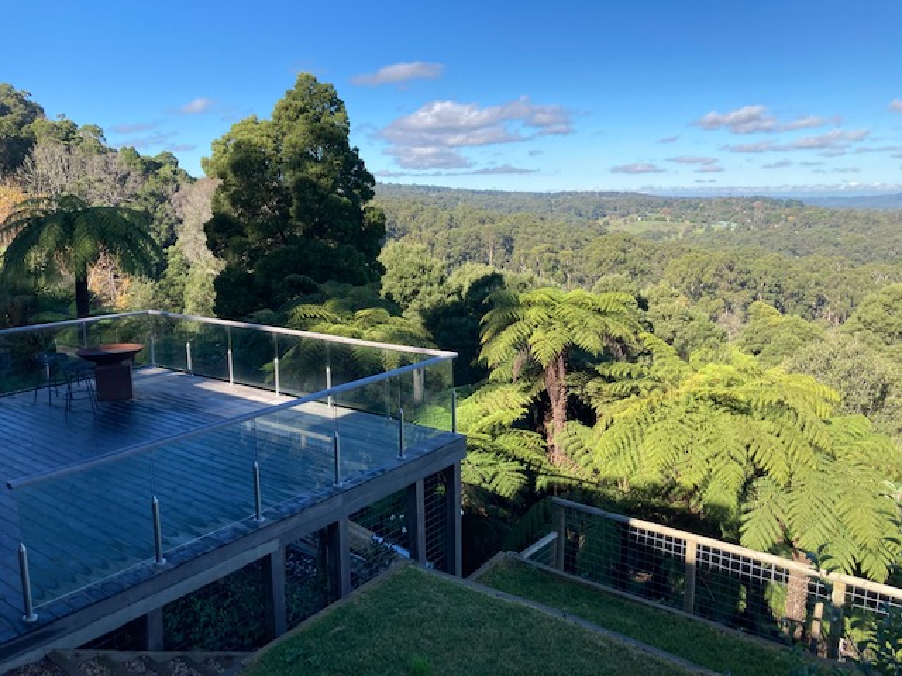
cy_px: 338
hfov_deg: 63.4
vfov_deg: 49.7
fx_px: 730
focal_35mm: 28
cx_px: 451
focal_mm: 3.99
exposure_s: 1/960
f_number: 1.8
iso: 20
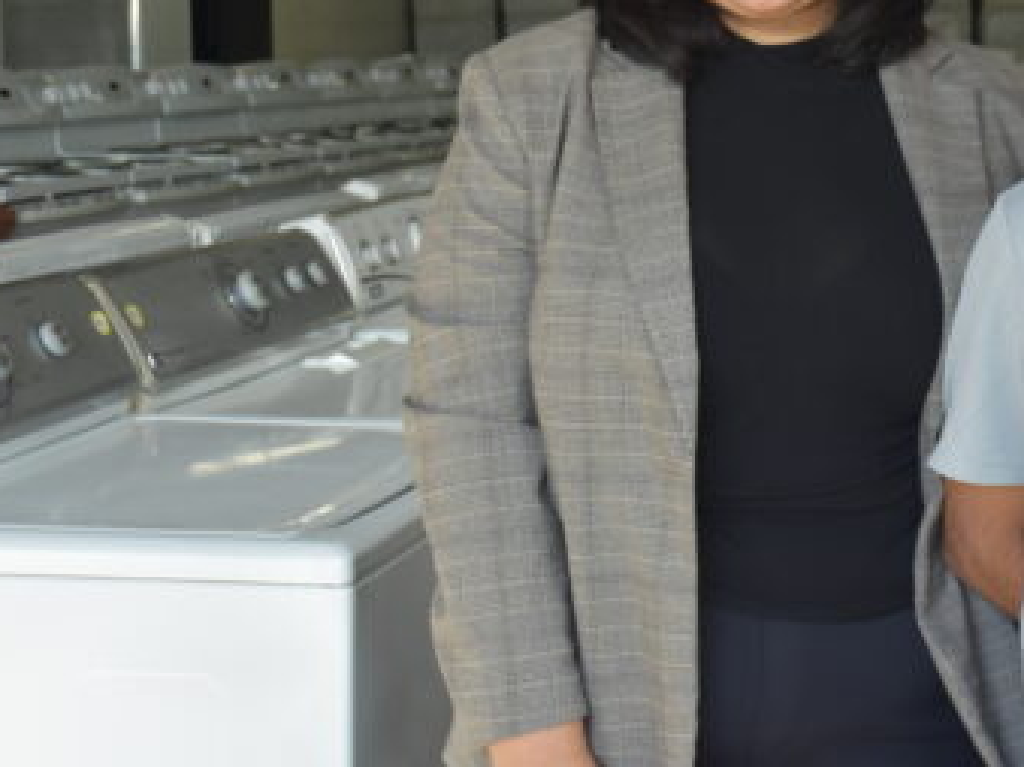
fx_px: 2514
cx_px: 1030
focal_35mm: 85
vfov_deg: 17.3
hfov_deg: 22.1
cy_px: 214
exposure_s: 1/125
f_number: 5.6
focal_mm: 26
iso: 400
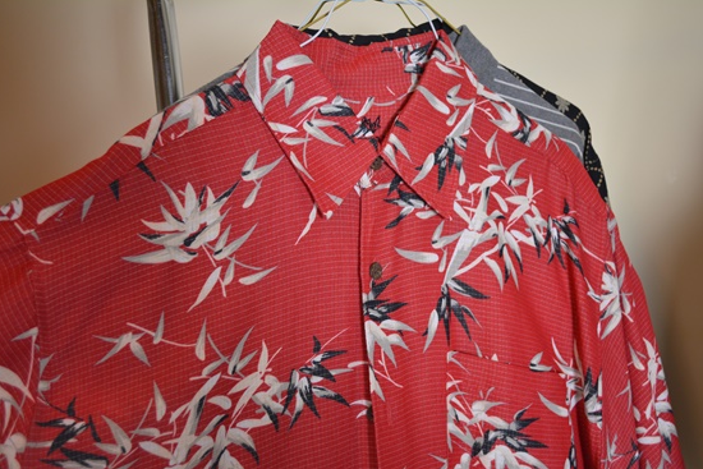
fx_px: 703
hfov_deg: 53.1
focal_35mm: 36
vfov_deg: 36.9
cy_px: 254
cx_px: 331
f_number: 4
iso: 720
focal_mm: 22
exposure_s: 1/60
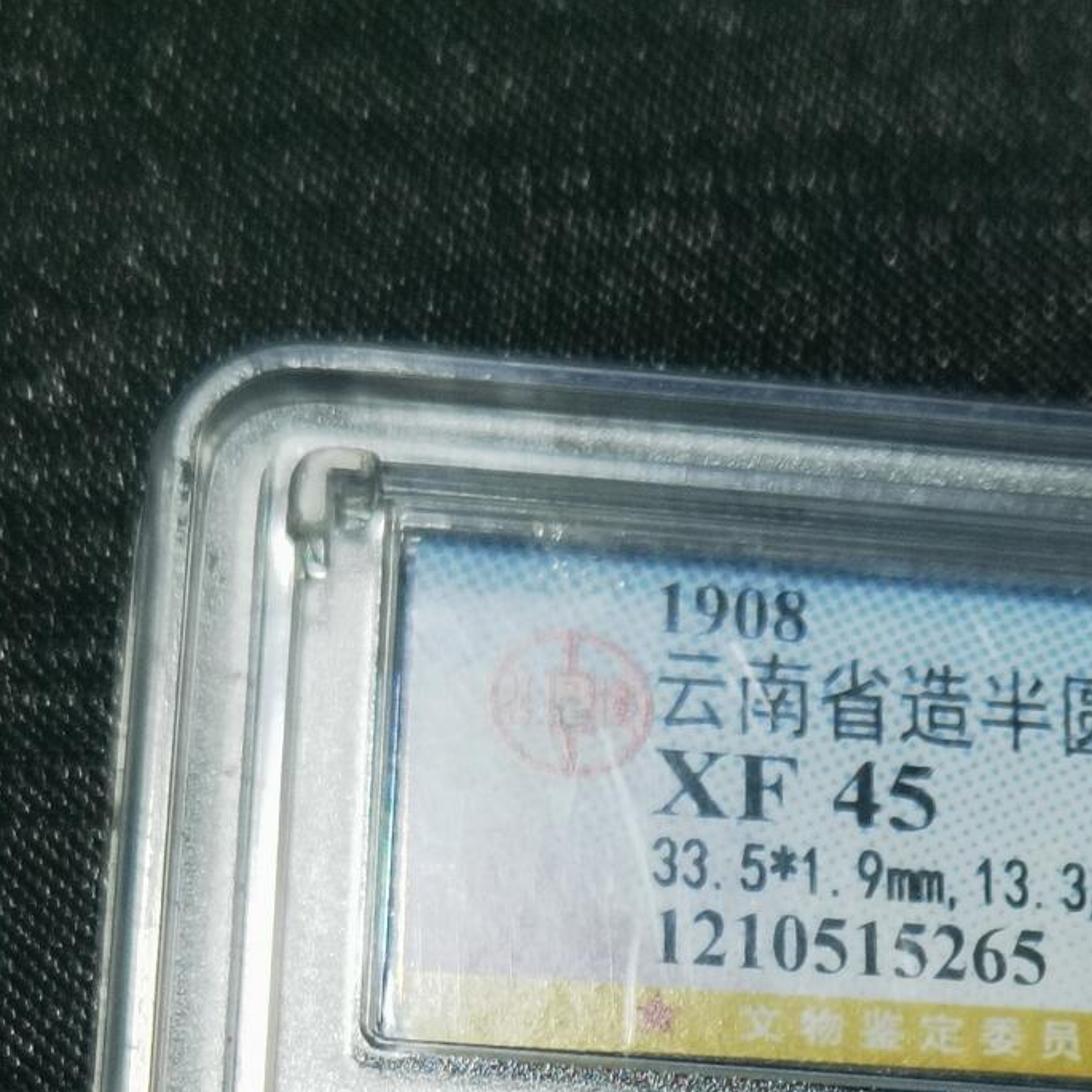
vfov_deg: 13.0
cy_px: 1393
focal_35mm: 130
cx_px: 1035
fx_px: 4640
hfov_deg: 13.3
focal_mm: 6.67
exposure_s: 1/100
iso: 80
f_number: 1.9
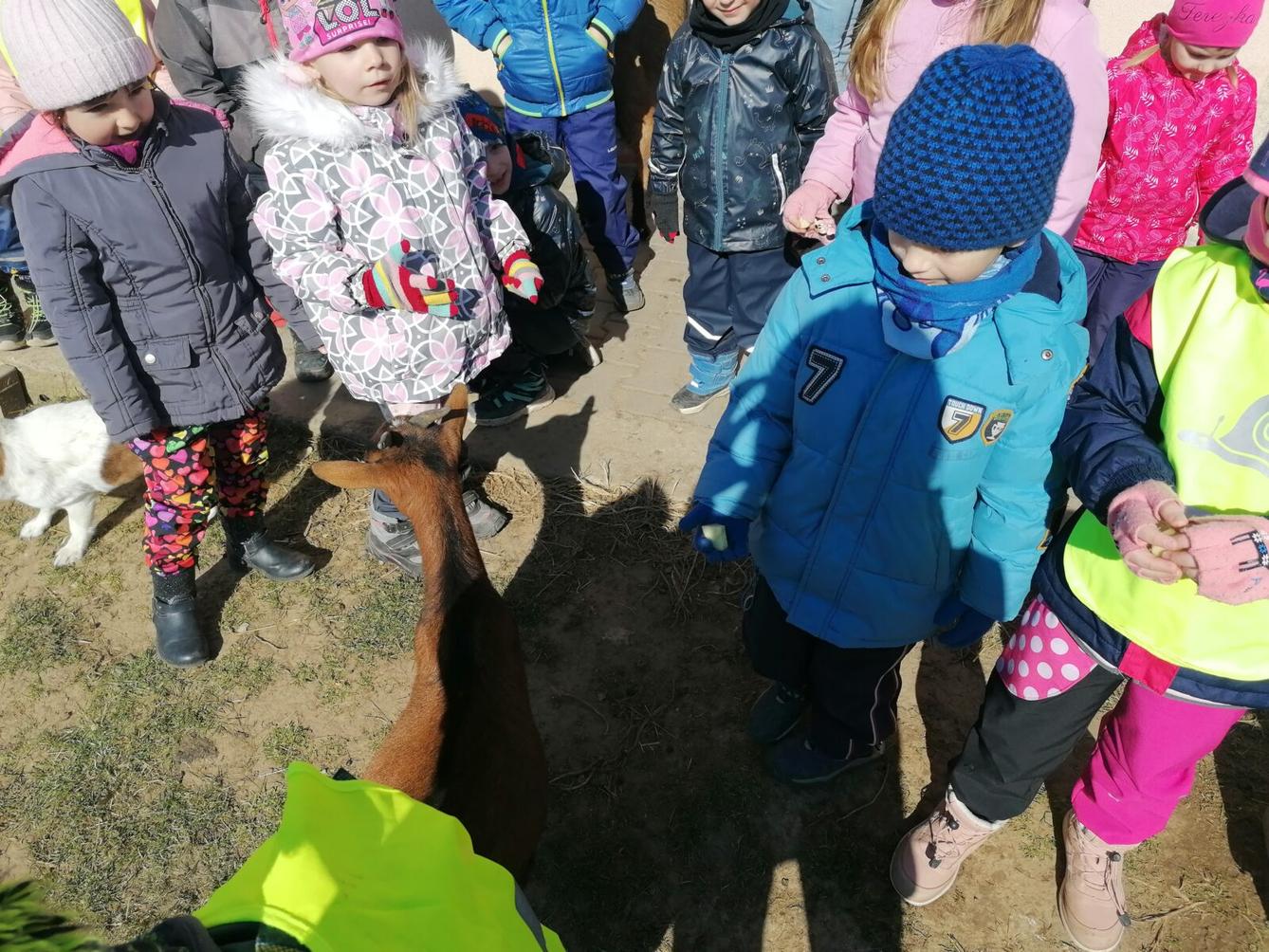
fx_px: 990
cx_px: 634
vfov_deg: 51.4
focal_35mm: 27
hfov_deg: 65.3
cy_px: 476
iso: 50
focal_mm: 4.75
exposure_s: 1/1692
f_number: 1.8
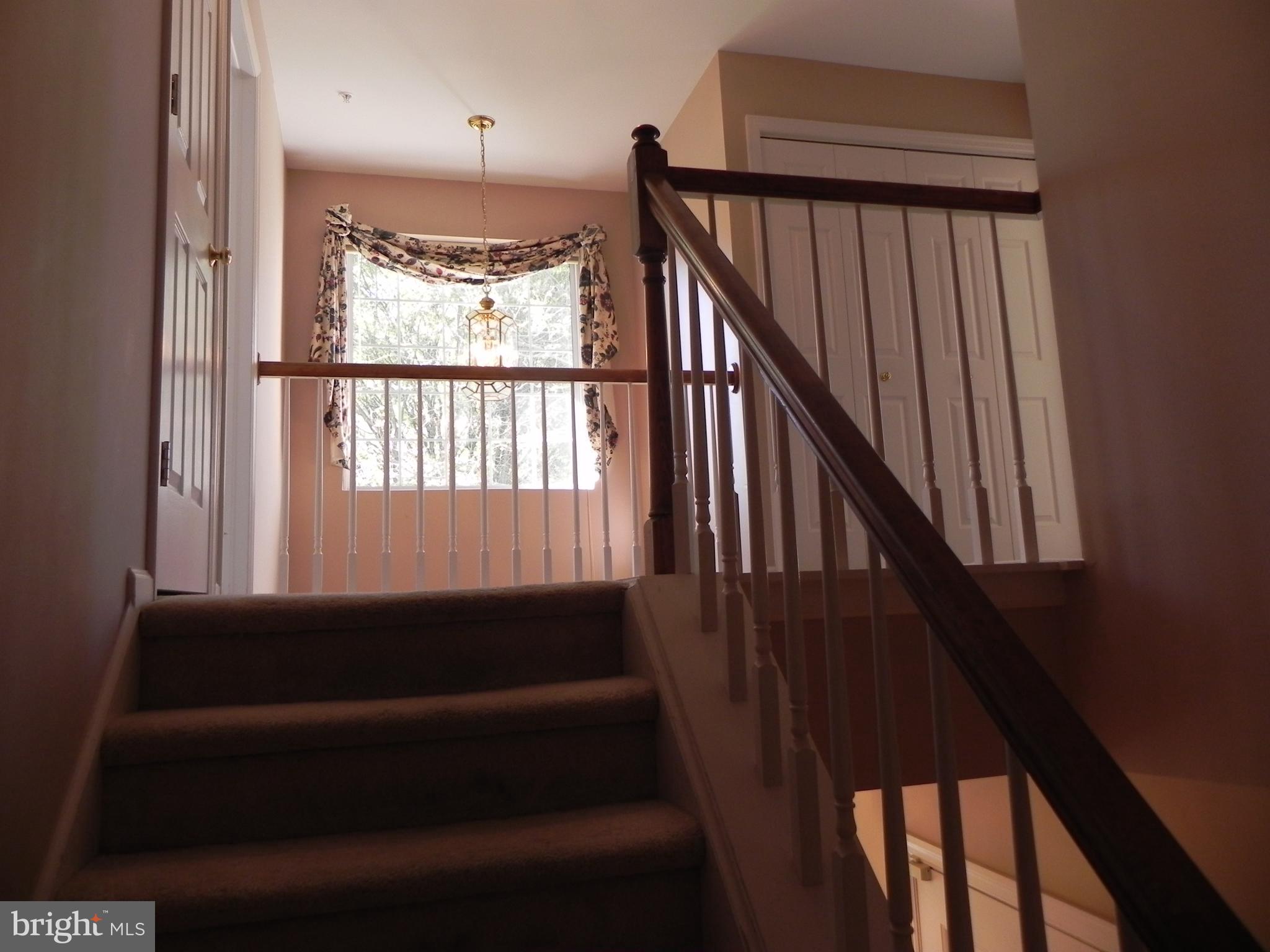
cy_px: 476
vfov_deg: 53.1
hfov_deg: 67.3
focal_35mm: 26
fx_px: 954
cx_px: 635
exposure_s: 1/87.2
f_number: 2.8
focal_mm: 4.6
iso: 160
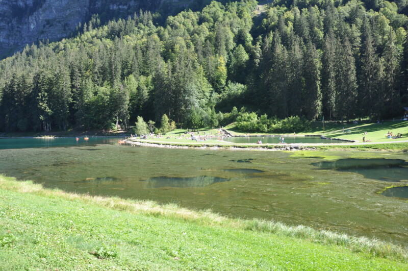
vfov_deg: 47.8
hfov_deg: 67.5
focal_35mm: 27
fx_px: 306
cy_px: 136
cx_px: 204
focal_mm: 18
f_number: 6.3
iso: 200
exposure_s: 1/160
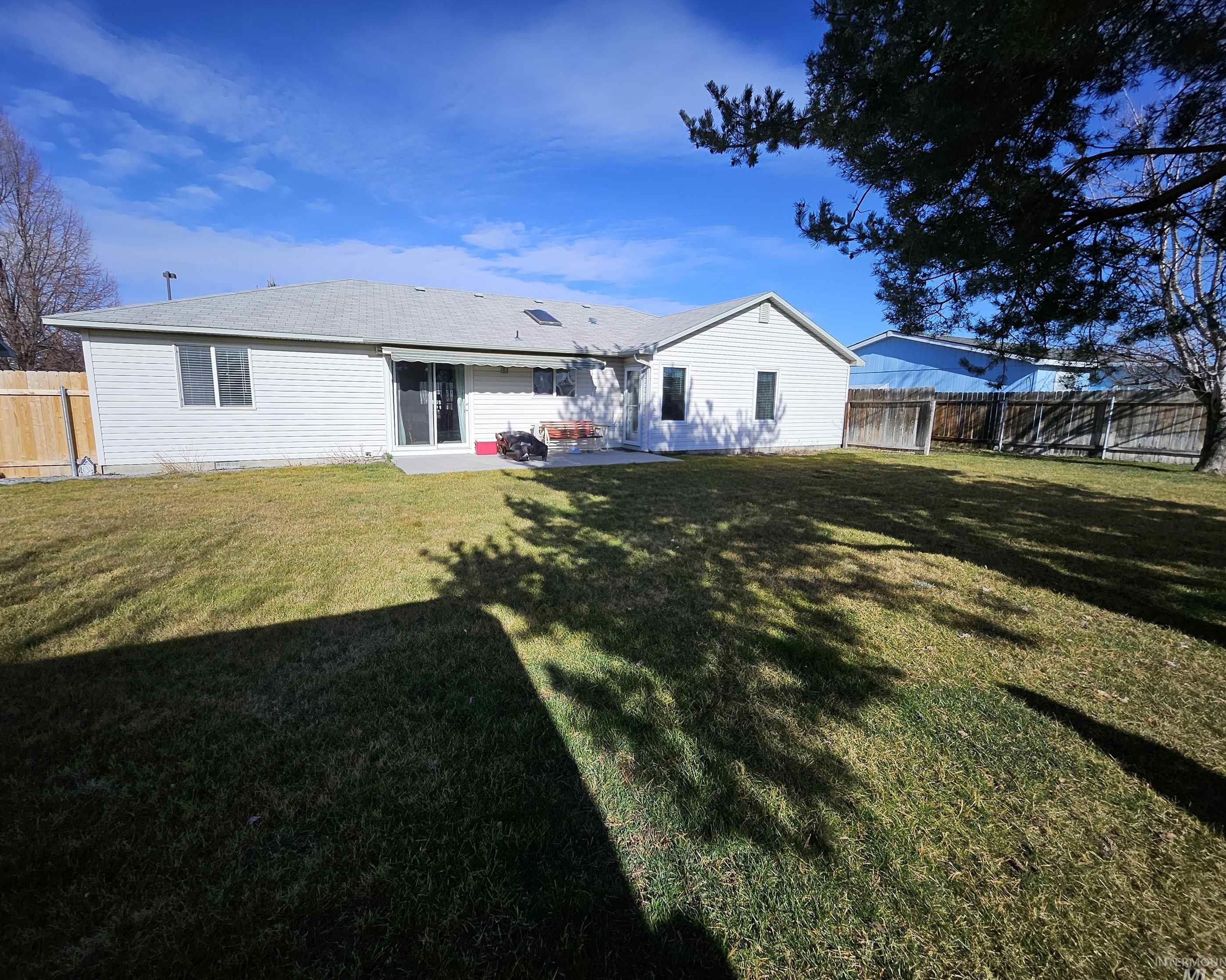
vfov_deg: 88.0
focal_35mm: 14
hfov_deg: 100.6
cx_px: 580
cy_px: 501
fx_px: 508
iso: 32
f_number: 2.2
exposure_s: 1/1645
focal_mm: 1.74
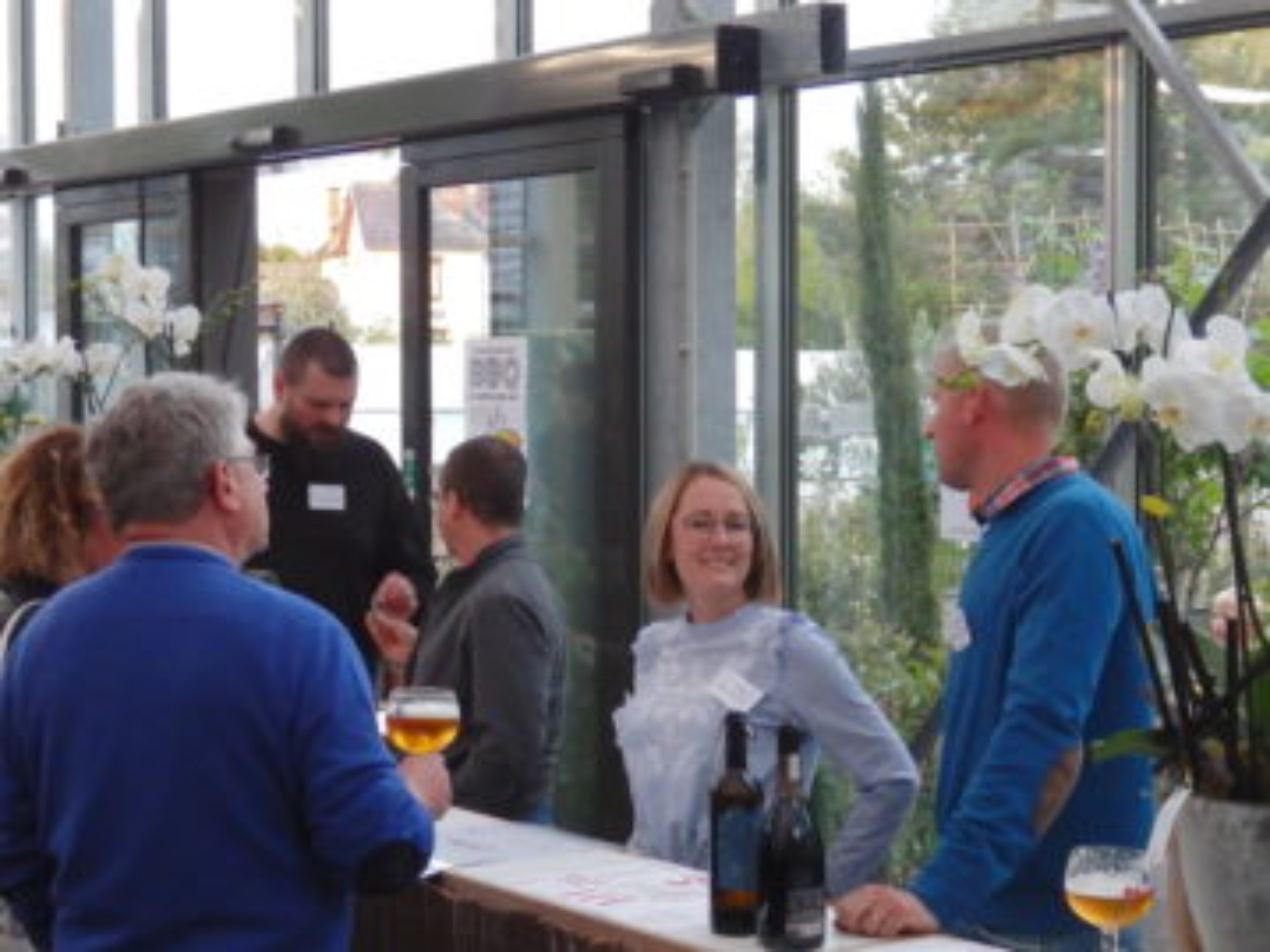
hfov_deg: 29.4
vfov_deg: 22.2
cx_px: 635
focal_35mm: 66
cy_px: 476
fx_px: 2421
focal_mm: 11.9
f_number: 4.4
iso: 1600
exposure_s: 1/60
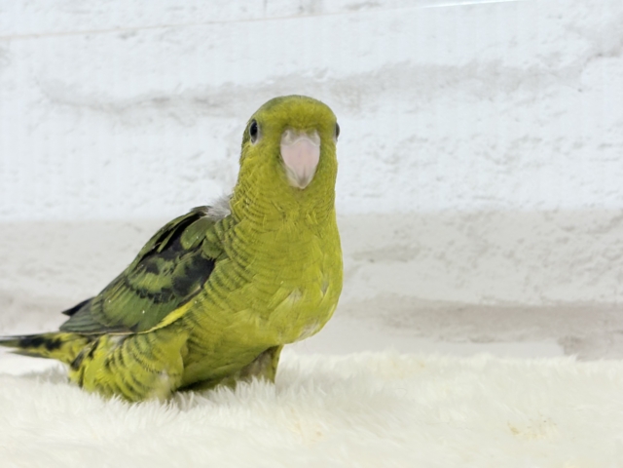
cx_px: 312
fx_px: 936
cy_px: 234
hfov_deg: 36.8
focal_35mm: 52
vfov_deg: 28.0
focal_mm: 5.96
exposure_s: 1/50
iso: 40
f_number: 1.6
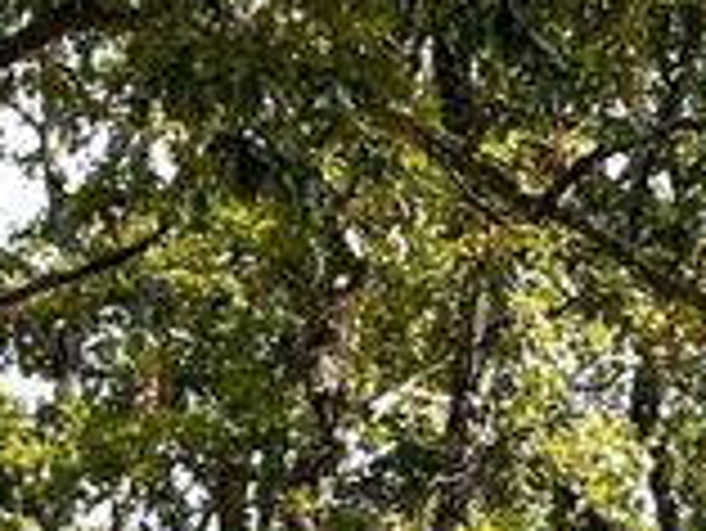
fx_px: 2184
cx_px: 517
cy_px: 968
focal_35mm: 107
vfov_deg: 12.6
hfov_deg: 18.3
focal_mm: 2.22
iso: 40
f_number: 2.2
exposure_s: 1/527
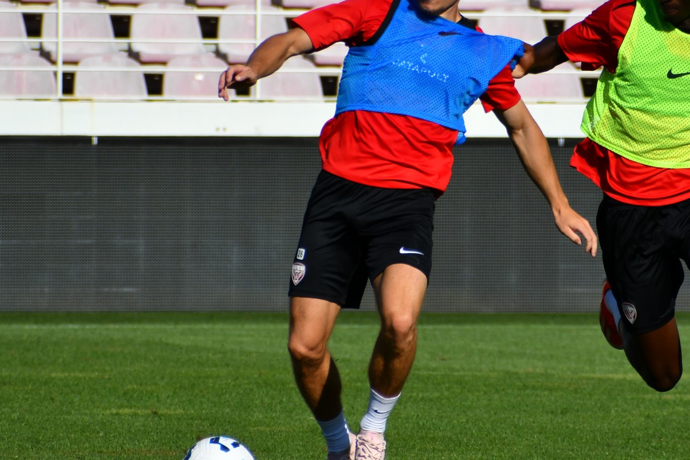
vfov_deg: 1.8
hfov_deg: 2.7
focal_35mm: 778
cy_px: 182
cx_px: 396
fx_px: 14906
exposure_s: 1/2000
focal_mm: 300
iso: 360
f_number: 8
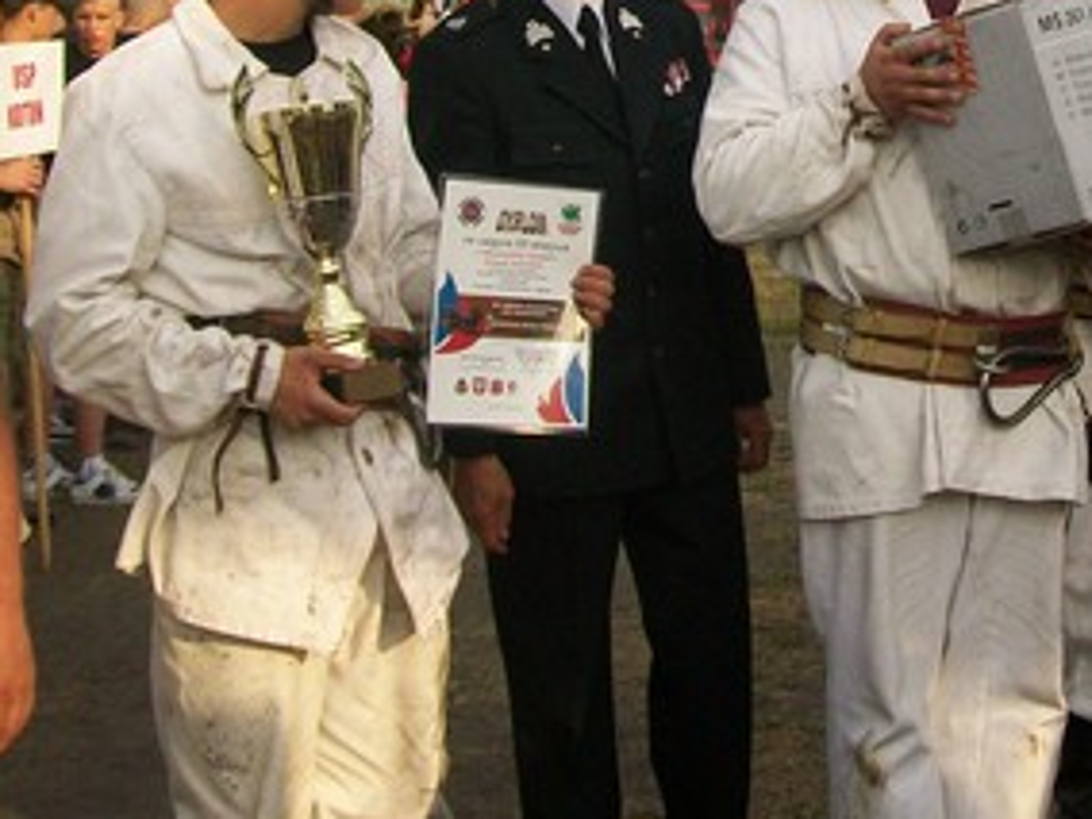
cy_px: -42
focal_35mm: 81
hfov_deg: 23.9
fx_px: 2555
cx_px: 823
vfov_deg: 17.7
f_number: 2.7
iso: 64
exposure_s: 1/400
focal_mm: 6
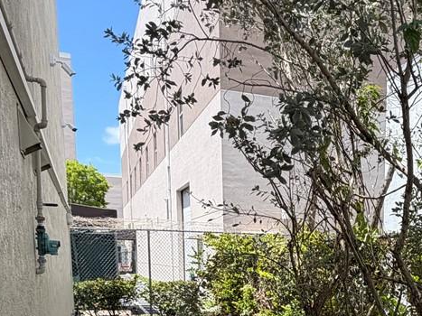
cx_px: 382
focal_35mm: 48
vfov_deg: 27.9
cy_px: 339
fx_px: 585
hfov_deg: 37.0
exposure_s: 1/770
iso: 40
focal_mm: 2.22
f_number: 2.2
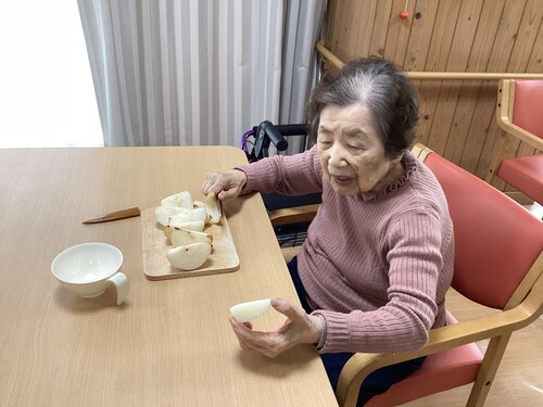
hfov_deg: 58.4
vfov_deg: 45.4
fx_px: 486
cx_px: 272
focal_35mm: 31
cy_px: 204
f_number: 2.4
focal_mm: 3.3
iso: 125
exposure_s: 1/60
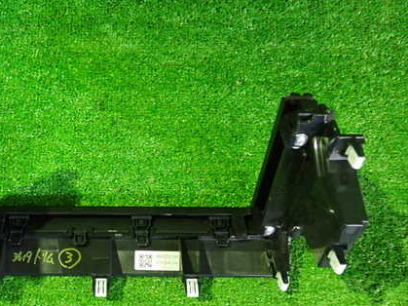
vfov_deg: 33.4
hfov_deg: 42.9
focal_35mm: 43
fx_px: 507
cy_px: 187
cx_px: 117
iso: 800
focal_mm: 5.4
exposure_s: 1/20
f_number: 2.3
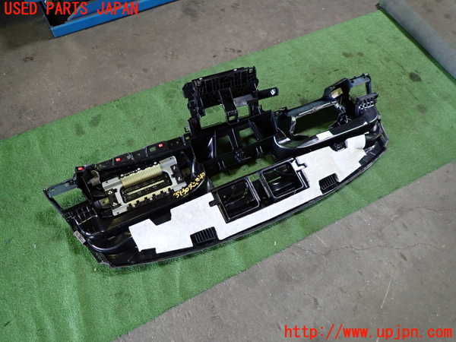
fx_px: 329
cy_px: 171
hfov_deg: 69.4
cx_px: 228
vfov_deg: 54.9
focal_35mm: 25
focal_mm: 4.5
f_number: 2
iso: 250
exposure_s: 1/30
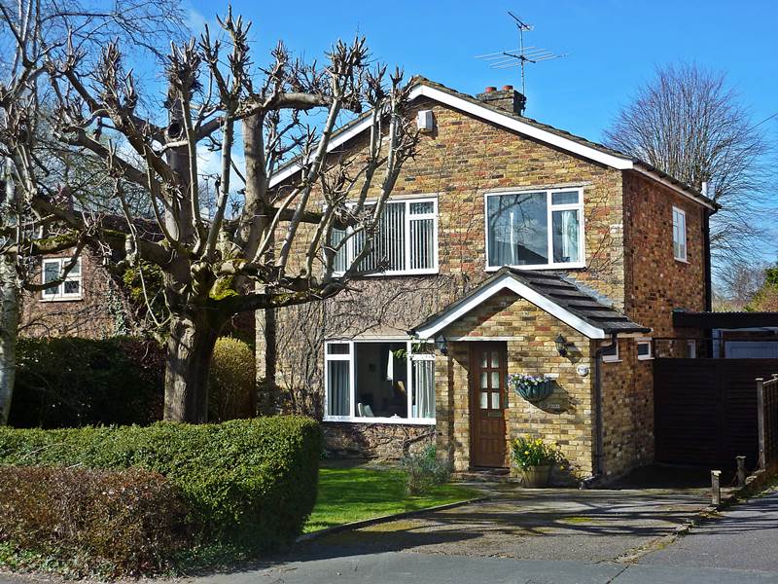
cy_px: 292
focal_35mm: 48
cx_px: 389
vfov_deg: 30.3
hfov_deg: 39.7
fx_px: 1079
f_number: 4
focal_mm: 7.9
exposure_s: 1/500
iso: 80
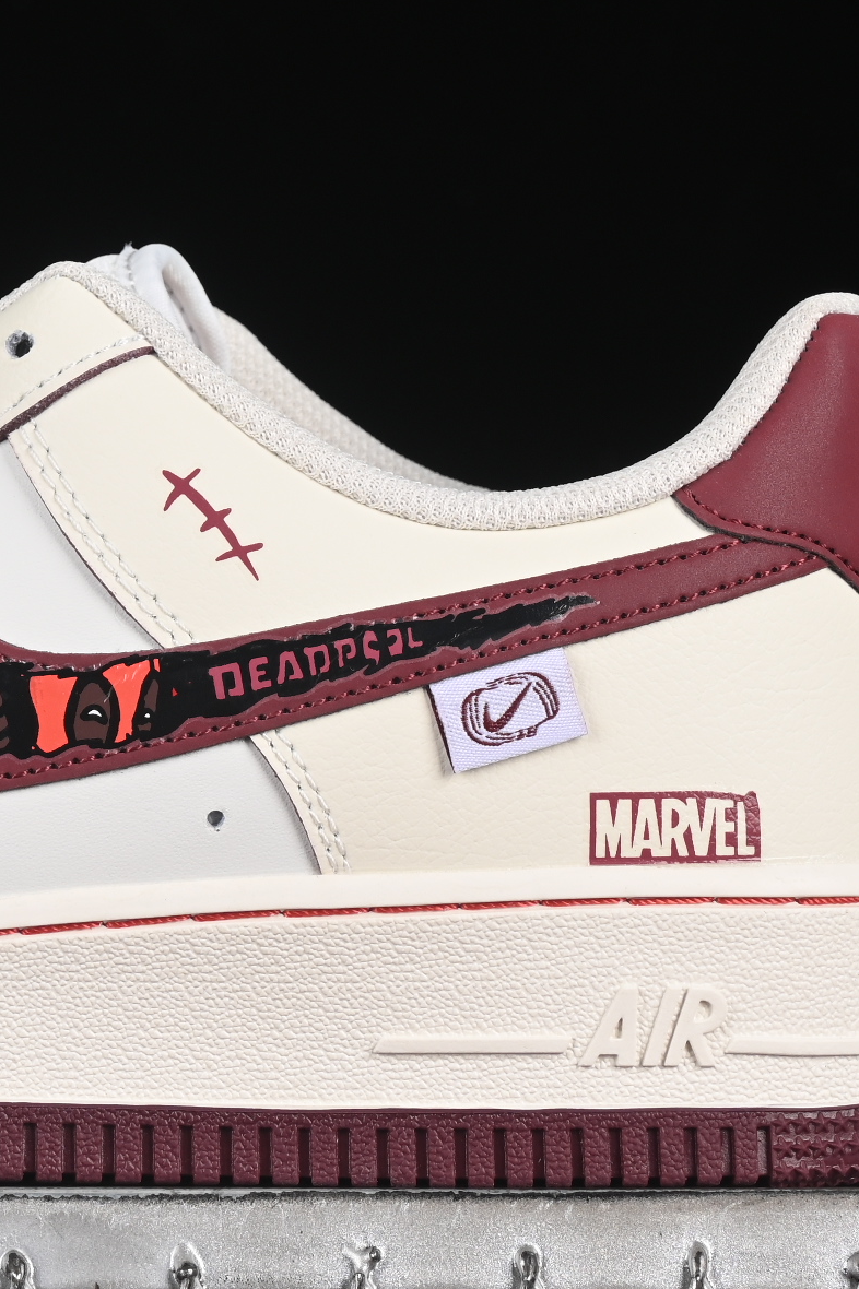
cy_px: 561
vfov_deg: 11.6
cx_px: -125
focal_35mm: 177
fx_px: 6338
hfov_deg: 7.7
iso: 160
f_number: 8
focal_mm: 50
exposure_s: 1/80
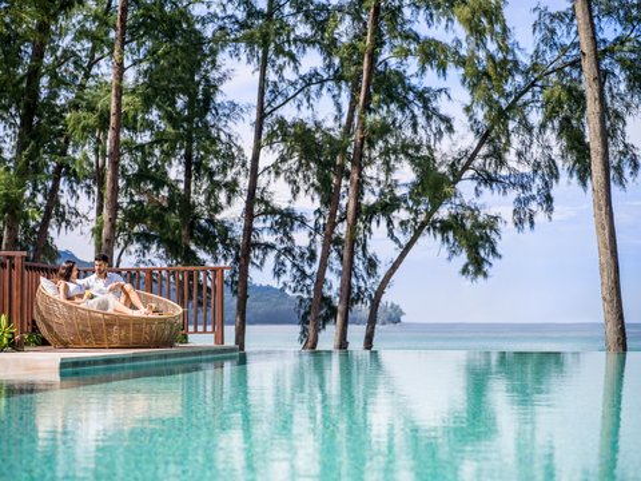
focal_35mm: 71
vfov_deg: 20.7
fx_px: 1315
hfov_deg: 27.4
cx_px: 320
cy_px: 240
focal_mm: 90
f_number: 3.5
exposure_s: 1/1600
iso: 100
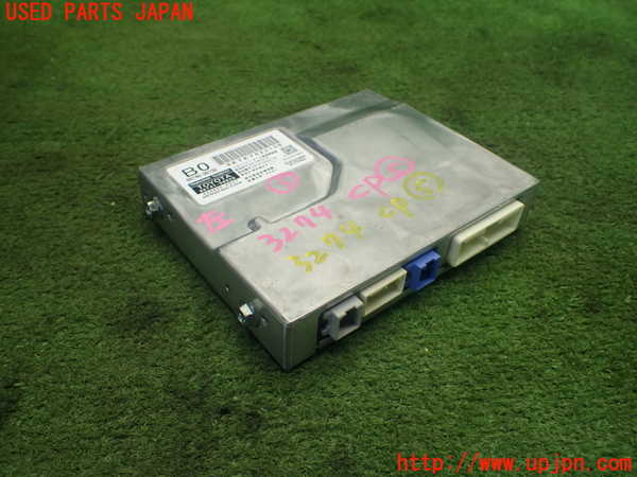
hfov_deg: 60.0
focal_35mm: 30
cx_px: 318
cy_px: 238
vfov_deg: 46.8
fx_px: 552
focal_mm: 5.4
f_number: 2.3
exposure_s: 1/125
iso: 250
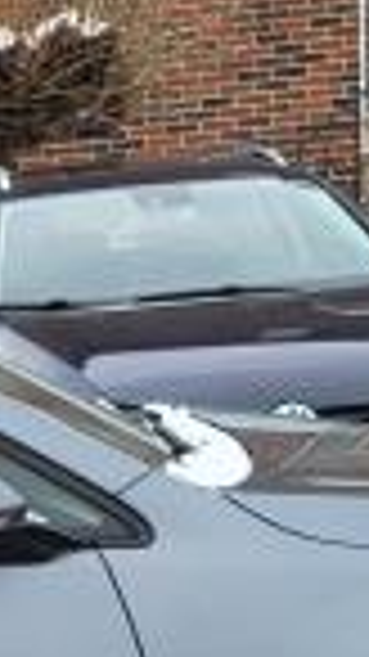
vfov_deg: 17.1
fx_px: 2159
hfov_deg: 9.0
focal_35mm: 124
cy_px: 594
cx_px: -436
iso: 64
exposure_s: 1/120
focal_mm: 5.4
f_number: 1.8
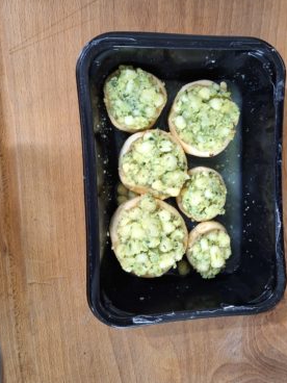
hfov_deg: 46.4
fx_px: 332
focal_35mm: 30
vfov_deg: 60.0
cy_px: 192
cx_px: 180
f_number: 1.8
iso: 320
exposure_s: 1/25
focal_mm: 5.54
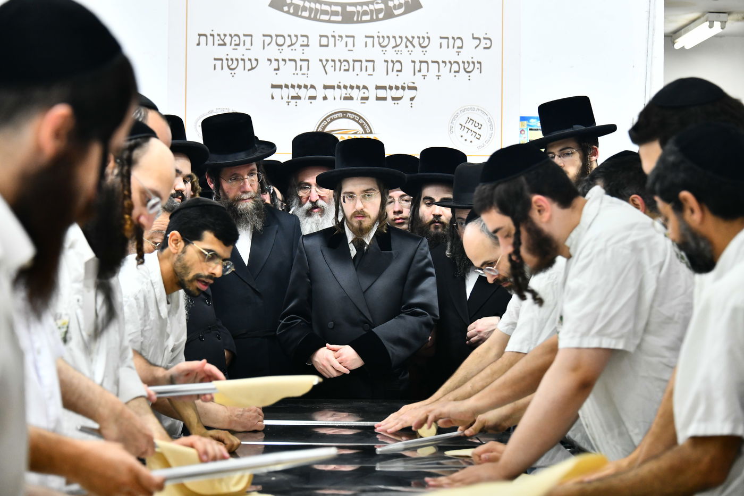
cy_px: 248
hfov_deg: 19.5
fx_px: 2170
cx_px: 372
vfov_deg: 13.0
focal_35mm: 105
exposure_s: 1/160
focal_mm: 105
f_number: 5.6
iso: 1600
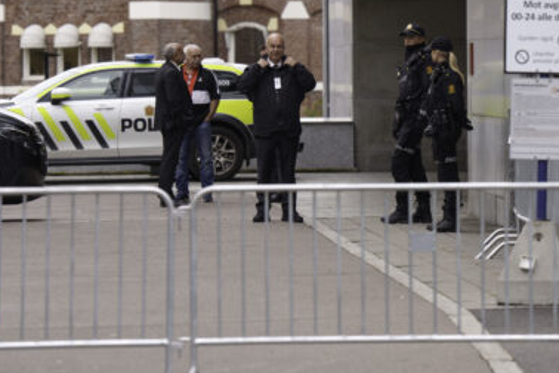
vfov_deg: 5.9
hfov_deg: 8.8
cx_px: 349
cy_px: 52
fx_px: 3633
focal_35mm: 234
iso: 320
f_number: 2.8
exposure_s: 1/640
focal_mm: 123
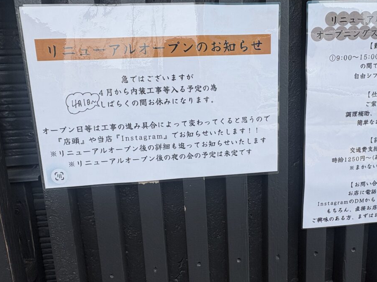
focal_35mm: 20
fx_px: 218
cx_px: 194
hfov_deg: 81.7
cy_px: 136
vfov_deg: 66.0
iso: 40
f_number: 2.2
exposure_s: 1/488
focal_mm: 2.22
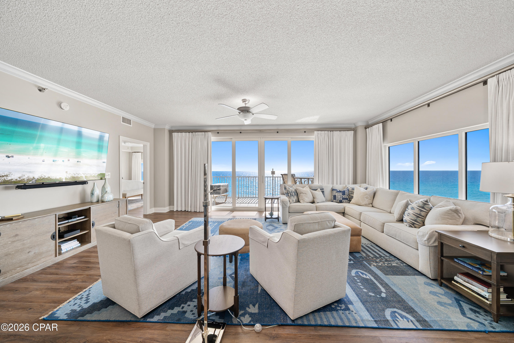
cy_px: 172
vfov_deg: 90.1
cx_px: 257
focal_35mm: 12
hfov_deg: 112.6
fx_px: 171
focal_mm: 12
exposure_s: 1/4
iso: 80
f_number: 7.1
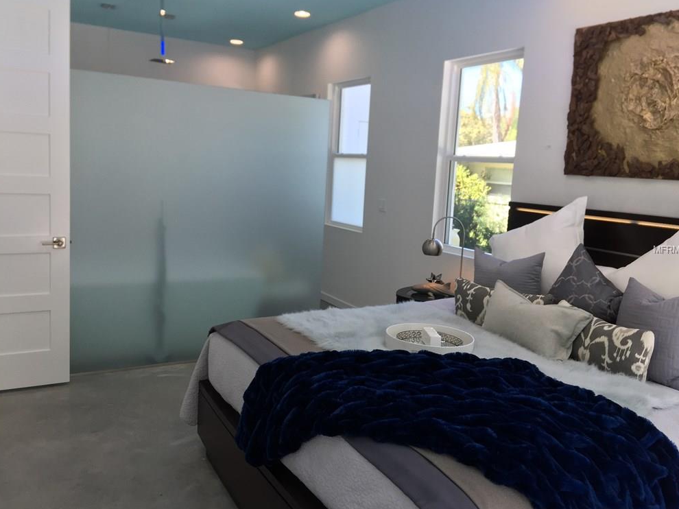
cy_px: 250
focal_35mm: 30
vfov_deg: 46.8
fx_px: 588
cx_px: 344
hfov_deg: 60.0
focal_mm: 4.15
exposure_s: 1/120
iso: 50
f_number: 2.2
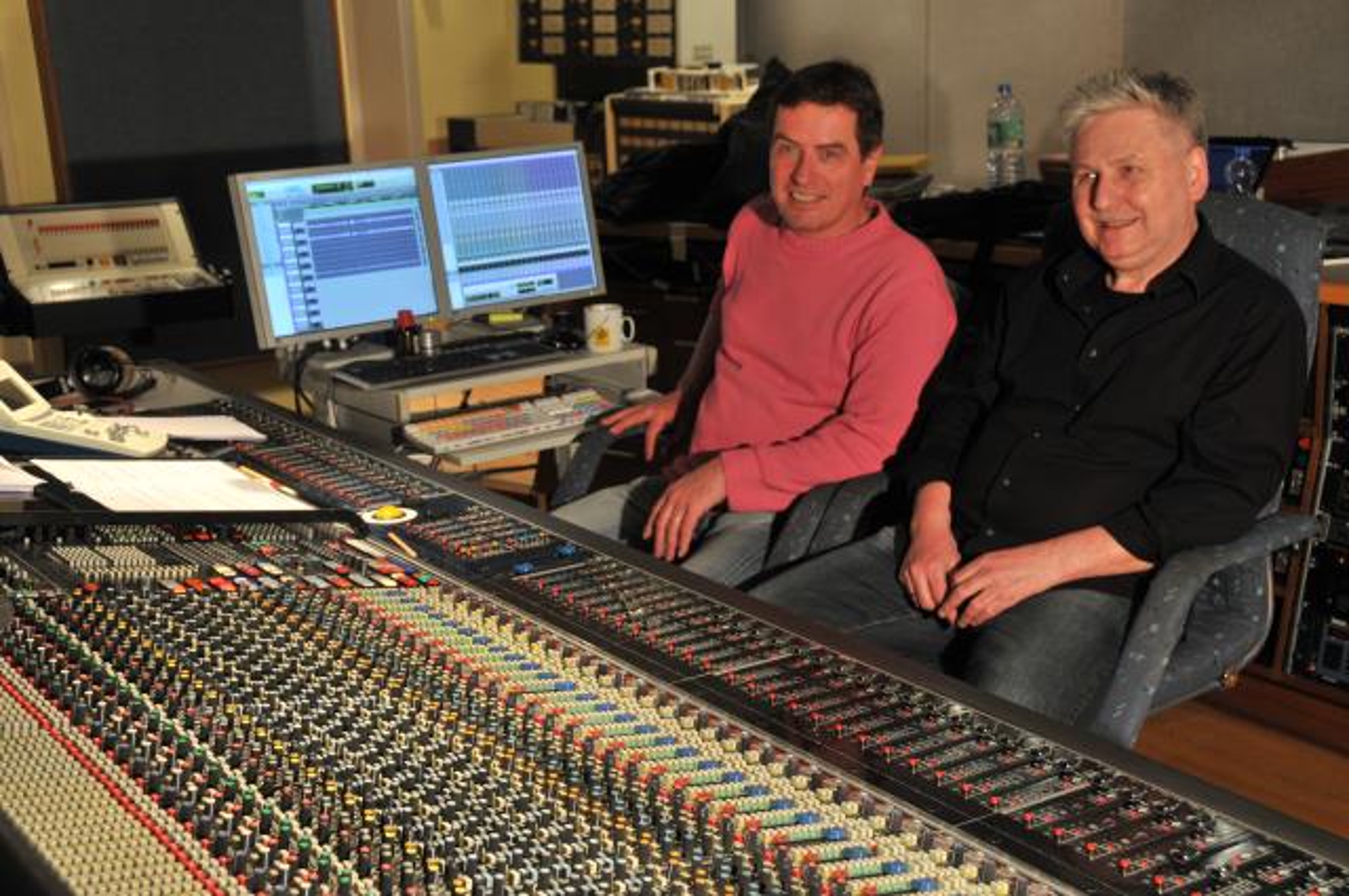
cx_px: 674
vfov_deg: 26.4
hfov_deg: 38.9
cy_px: 448
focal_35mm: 51
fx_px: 1909
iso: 400
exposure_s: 1/13
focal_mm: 34
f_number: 6.3
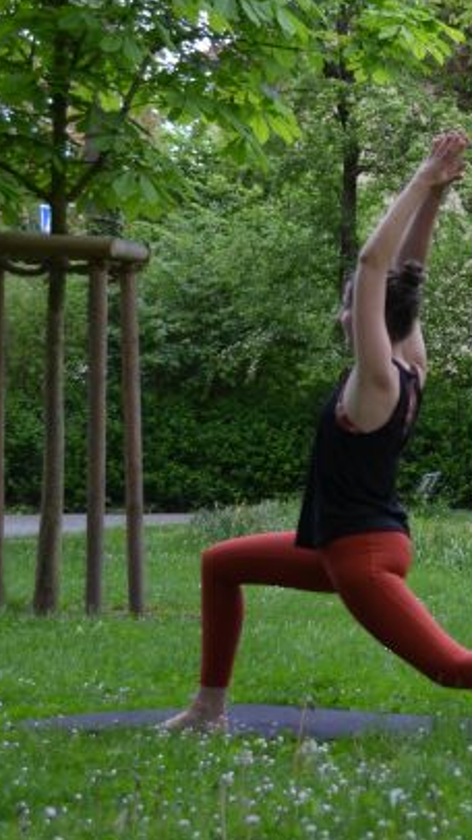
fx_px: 3030
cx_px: 698
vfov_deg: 15.8
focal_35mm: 136
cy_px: 408
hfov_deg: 8.7
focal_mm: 44
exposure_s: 1/125
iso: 250
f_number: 5.6
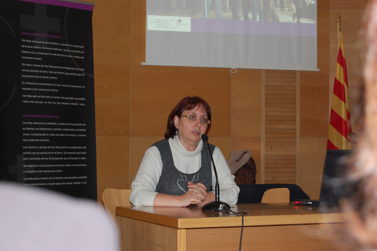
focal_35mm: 82
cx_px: 188
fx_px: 863
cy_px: 126
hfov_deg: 24.6
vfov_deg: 16.5
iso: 450
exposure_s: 1/60
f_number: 5.6
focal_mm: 55
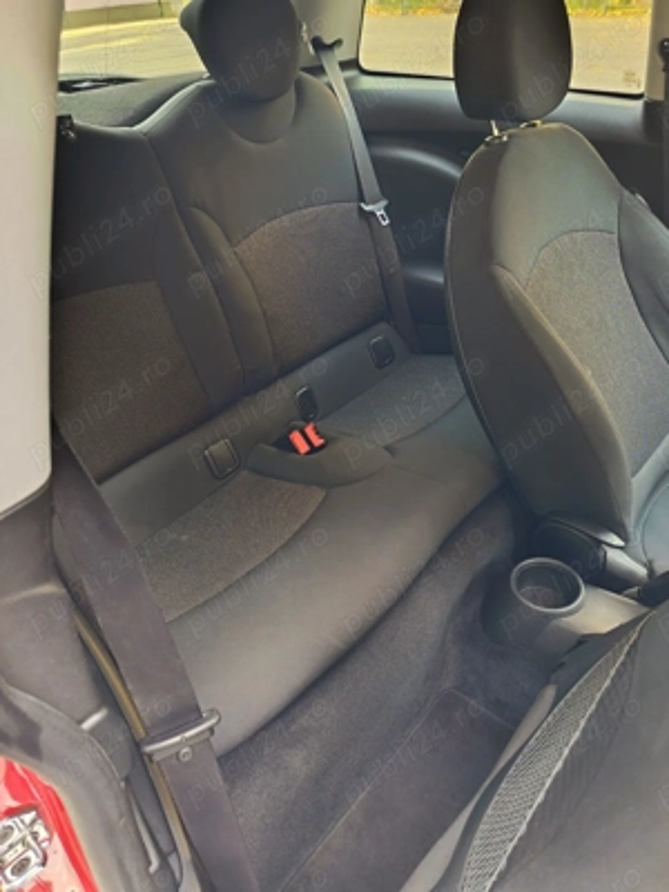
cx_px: 334
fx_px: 670
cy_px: 446
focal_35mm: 26
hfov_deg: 53.1
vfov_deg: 67.3
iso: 1301
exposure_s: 1/33.3
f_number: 1.75
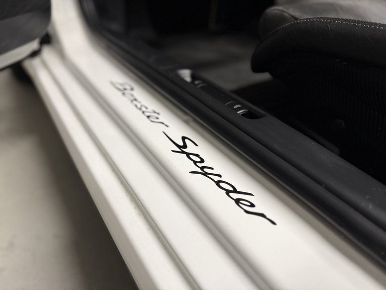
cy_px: 145
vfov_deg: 56.8
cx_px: 193
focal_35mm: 24
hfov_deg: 71.6
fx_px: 268
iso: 125
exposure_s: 1/50
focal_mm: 6.76
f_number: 1.78
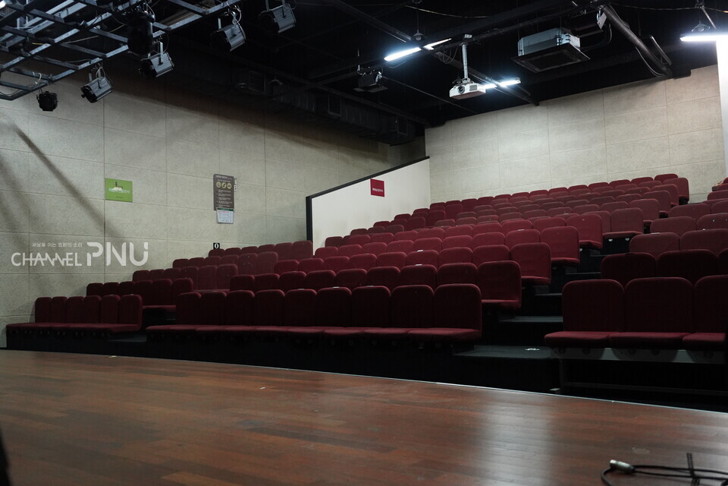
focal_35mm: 31
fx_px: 627
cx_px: 364
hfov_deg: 60.3
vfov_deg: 42.3
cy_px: 243
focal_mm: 31
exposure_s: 1/160
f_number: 4
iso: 6400
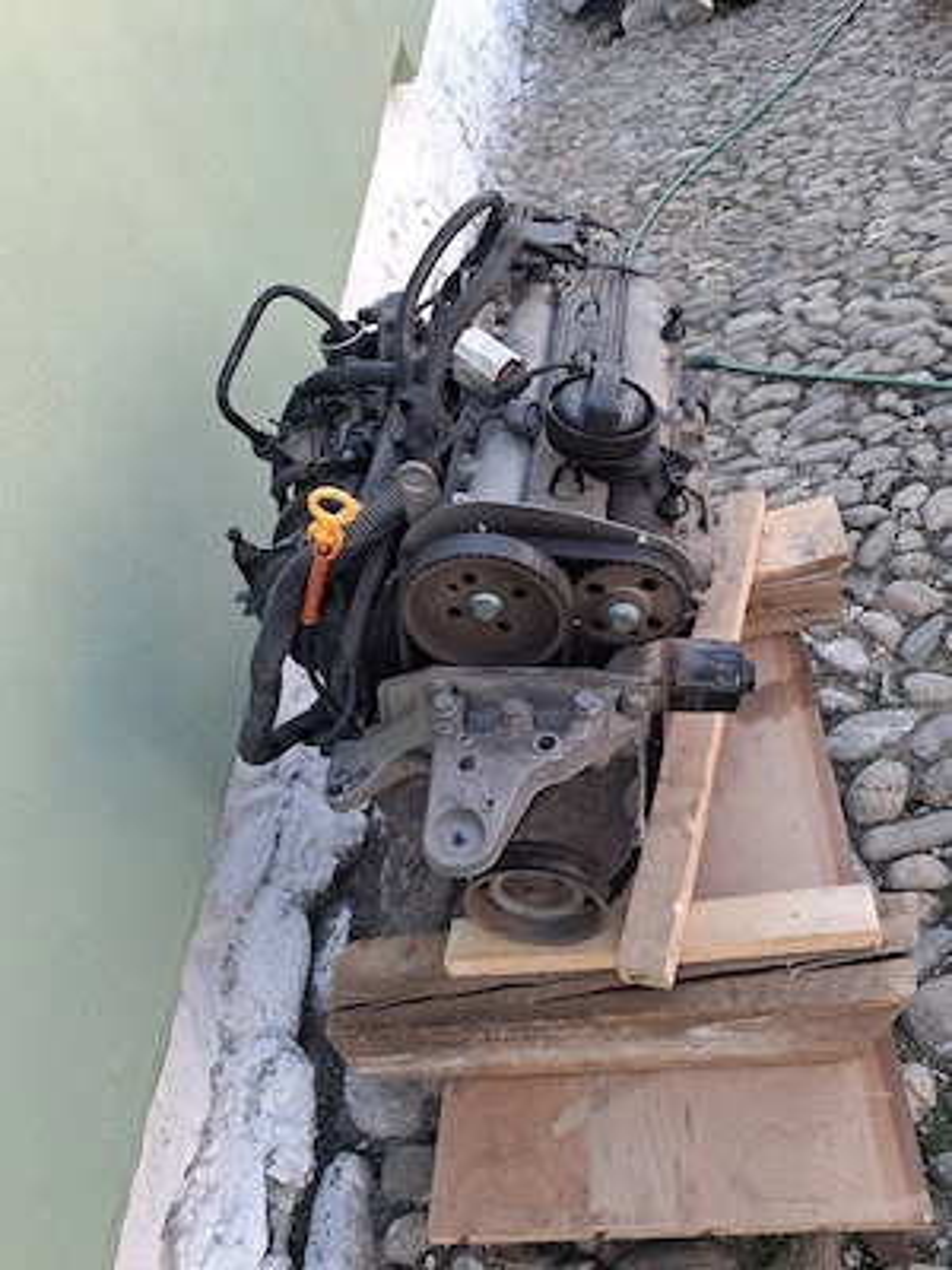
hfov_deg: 51.4
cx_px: 476
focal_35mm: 27
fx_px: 990
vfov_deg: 65.3
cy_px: 635
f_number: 1.8
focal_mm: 4
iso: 50
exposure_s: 1/120
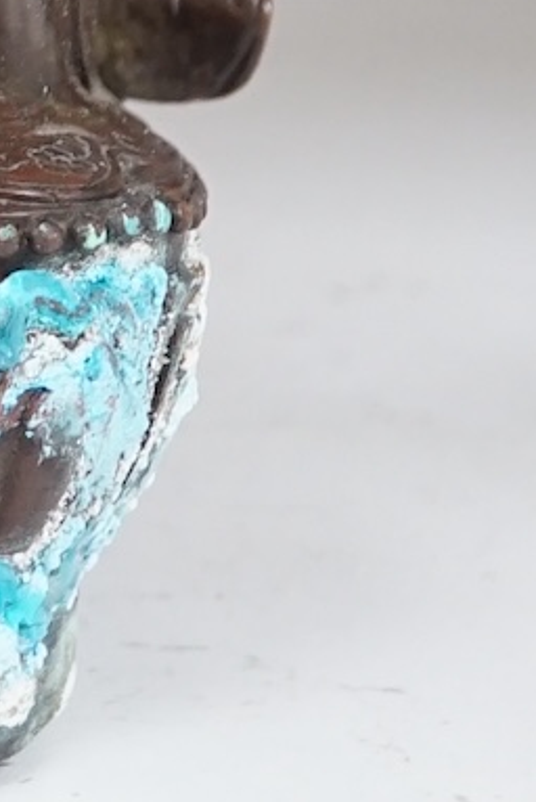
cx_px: -578
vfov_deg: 8.4
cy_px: -819
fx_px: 5149
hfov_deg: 5.8
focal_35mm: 231
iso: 800
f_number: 3.5
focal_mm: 30
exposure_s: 1/60
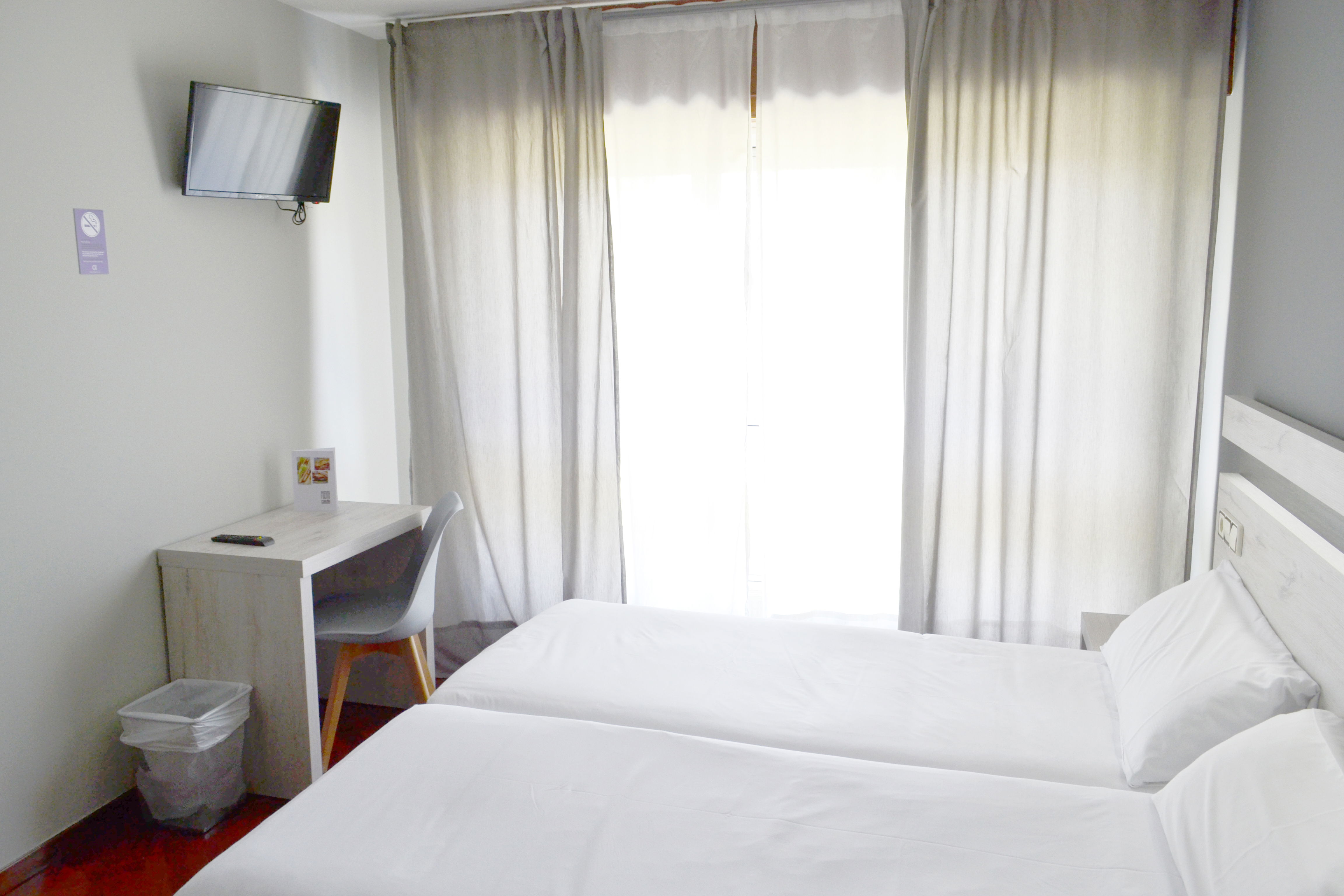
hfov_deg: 67.4
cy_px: 448
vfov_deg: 47.9
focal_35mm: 27
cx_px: 672
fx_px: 1008
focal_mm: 18
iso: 400
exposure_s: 1/40
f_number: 7.1
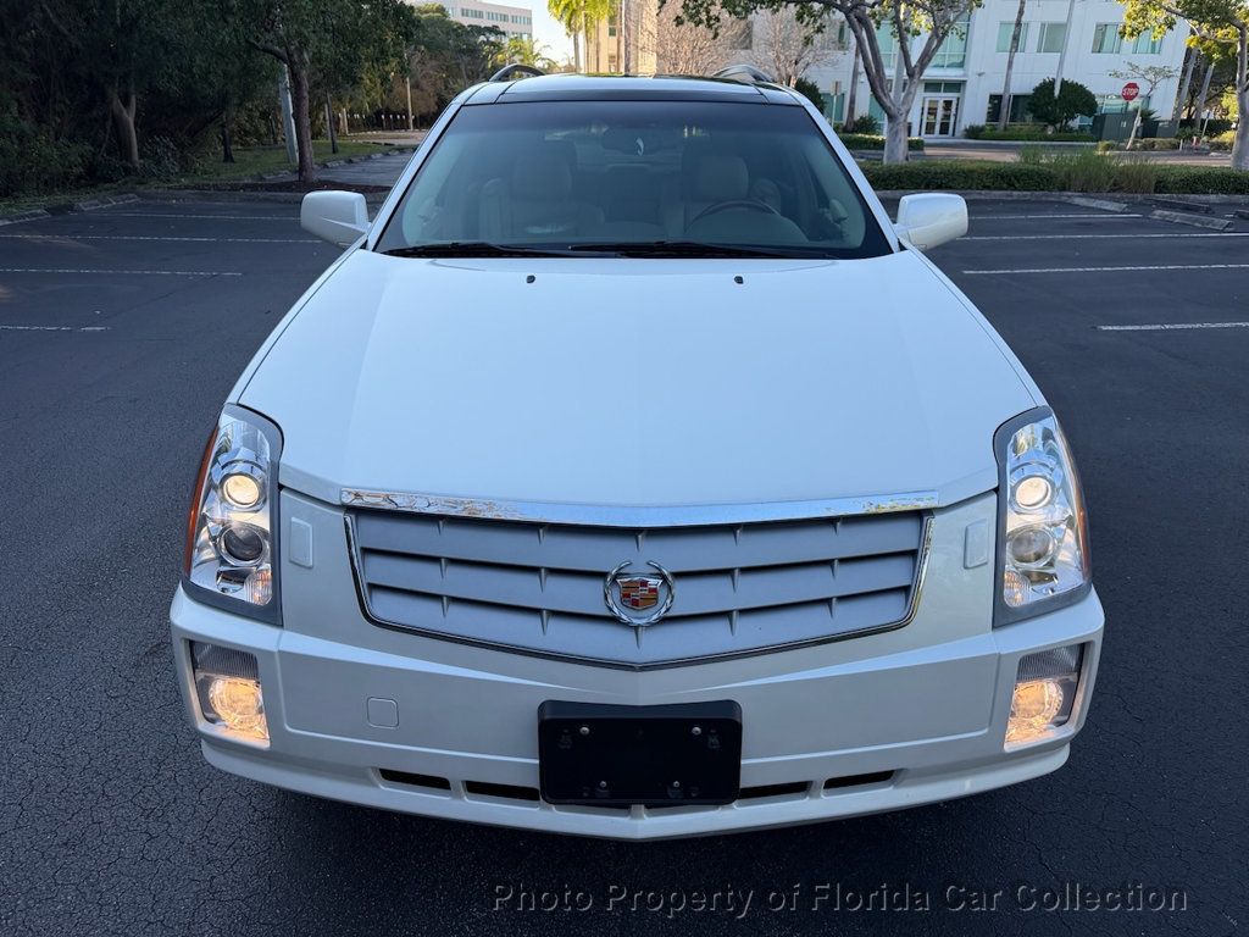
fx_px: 866
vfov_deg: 56.8
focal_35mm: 24
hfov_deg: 71.6
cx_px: 624
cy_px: 468
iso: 80
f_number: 1.78
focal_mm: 6.76
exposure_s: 1/1075
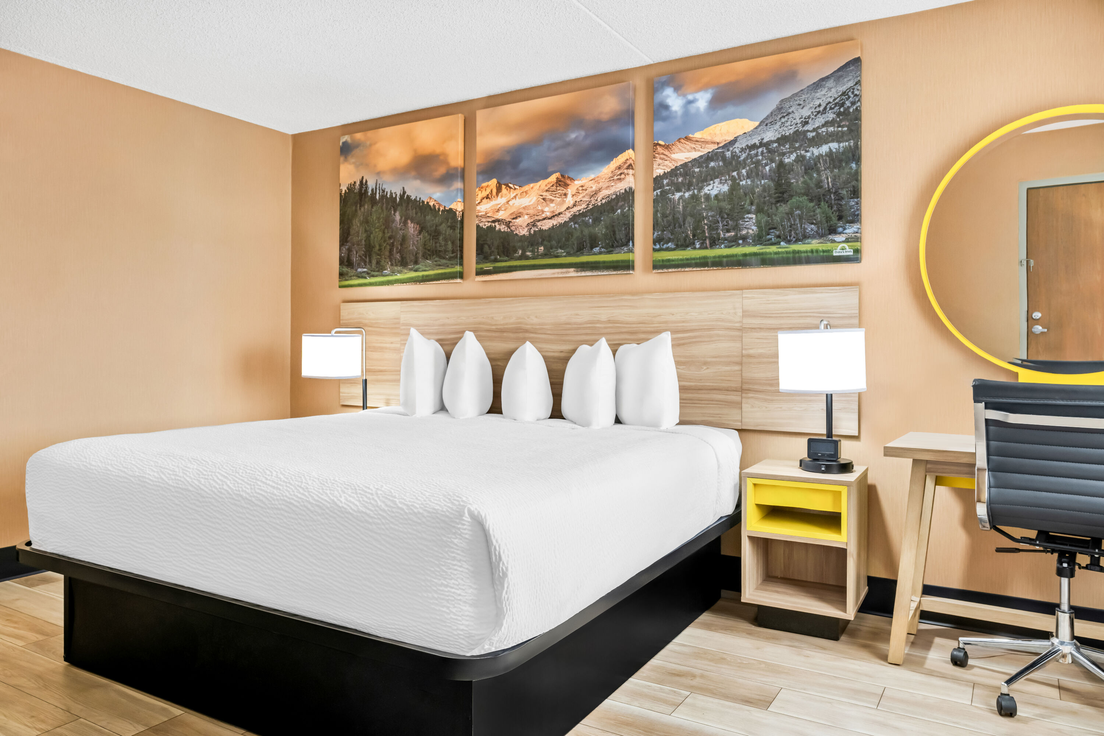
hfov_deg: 70.4
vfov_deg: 50.4
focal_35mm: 26
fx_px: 782
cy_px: 368
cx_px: 552
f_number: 8
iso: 400
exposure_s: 1/1.25
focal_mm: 25.5
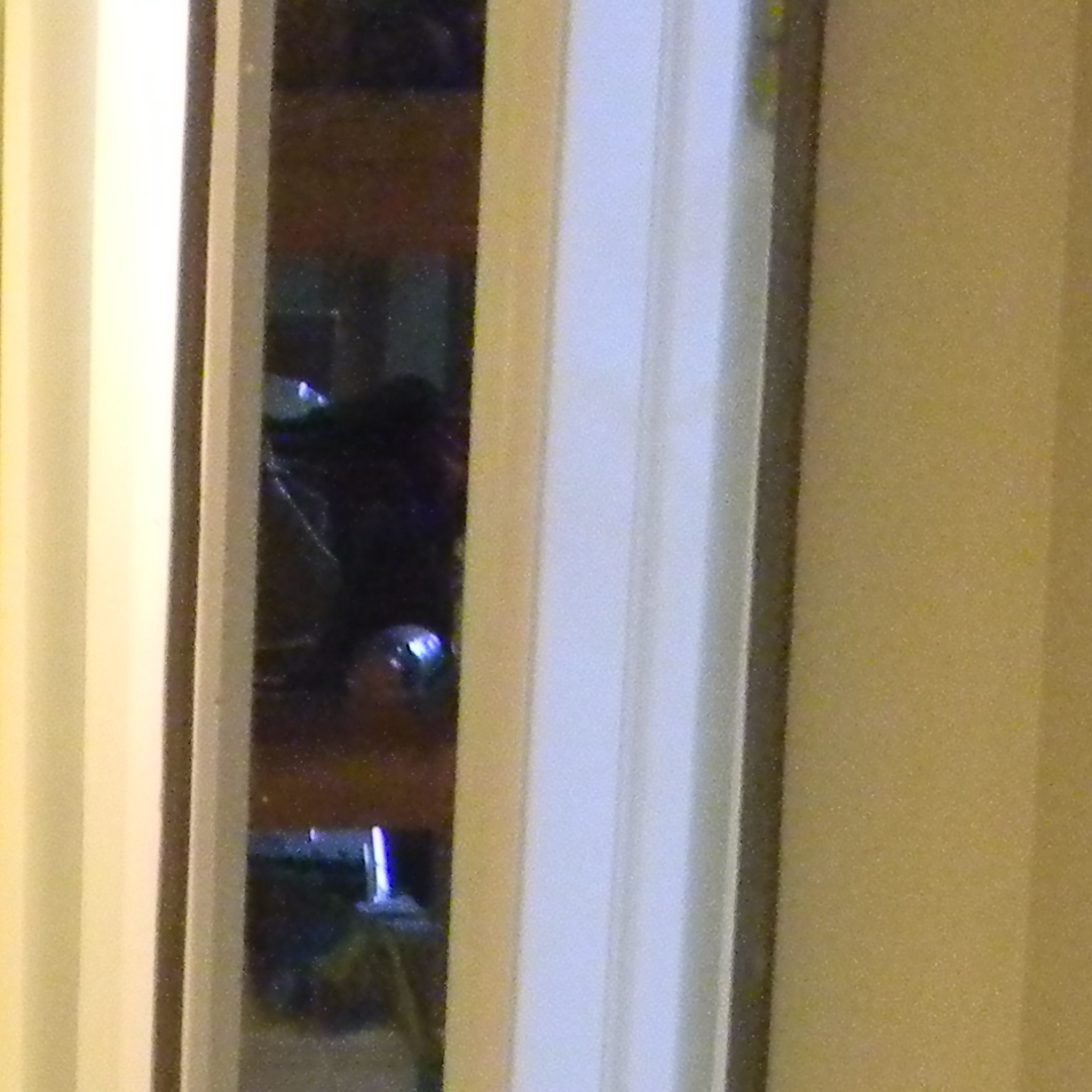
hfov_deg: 11.1
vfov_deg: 11.0
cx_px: -504
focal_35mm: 152
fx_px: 5425
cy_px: 1680
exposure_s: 1/1.6
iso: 200
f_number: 3.8
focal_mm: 7.3
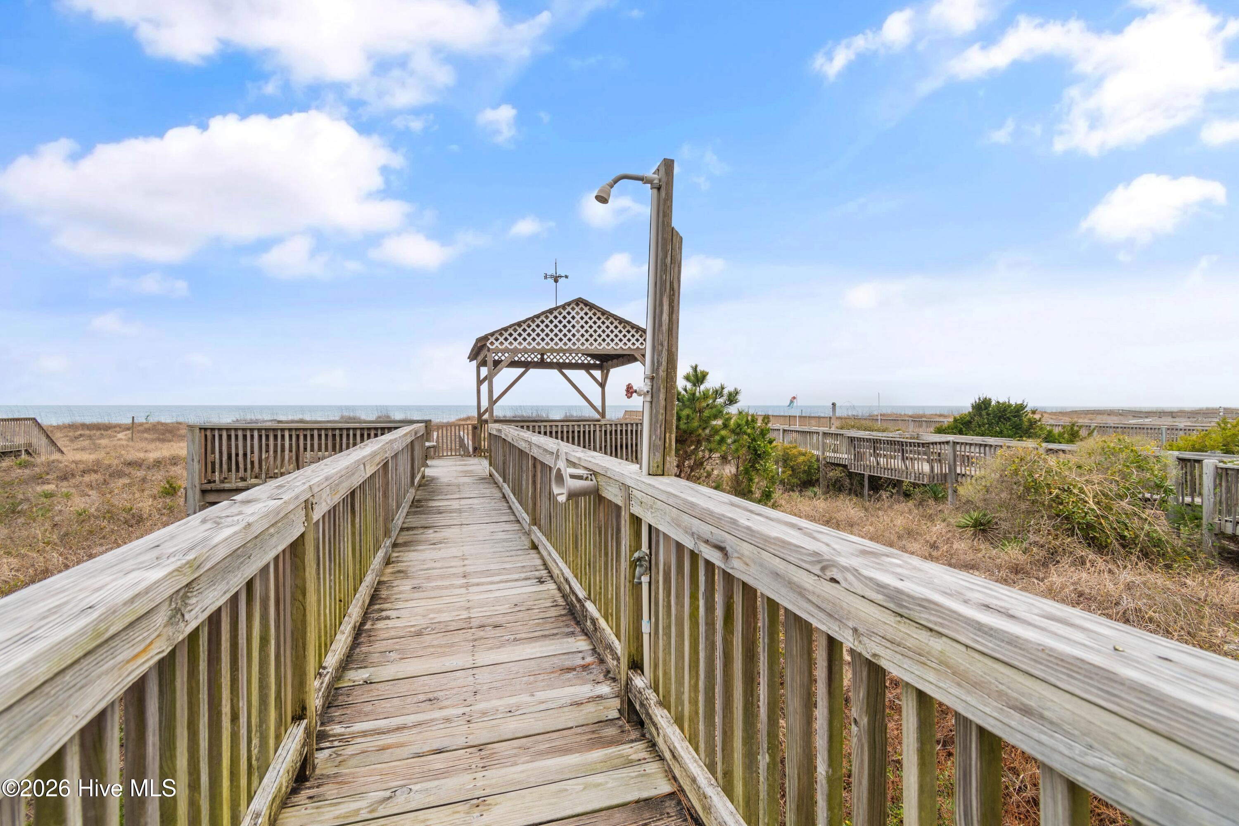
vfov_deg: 77.3
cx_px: 620
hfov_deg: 100.4
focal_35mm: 15
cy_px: 413
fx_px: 516
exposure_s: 1/125
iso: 100
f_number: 5.6
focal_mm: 10
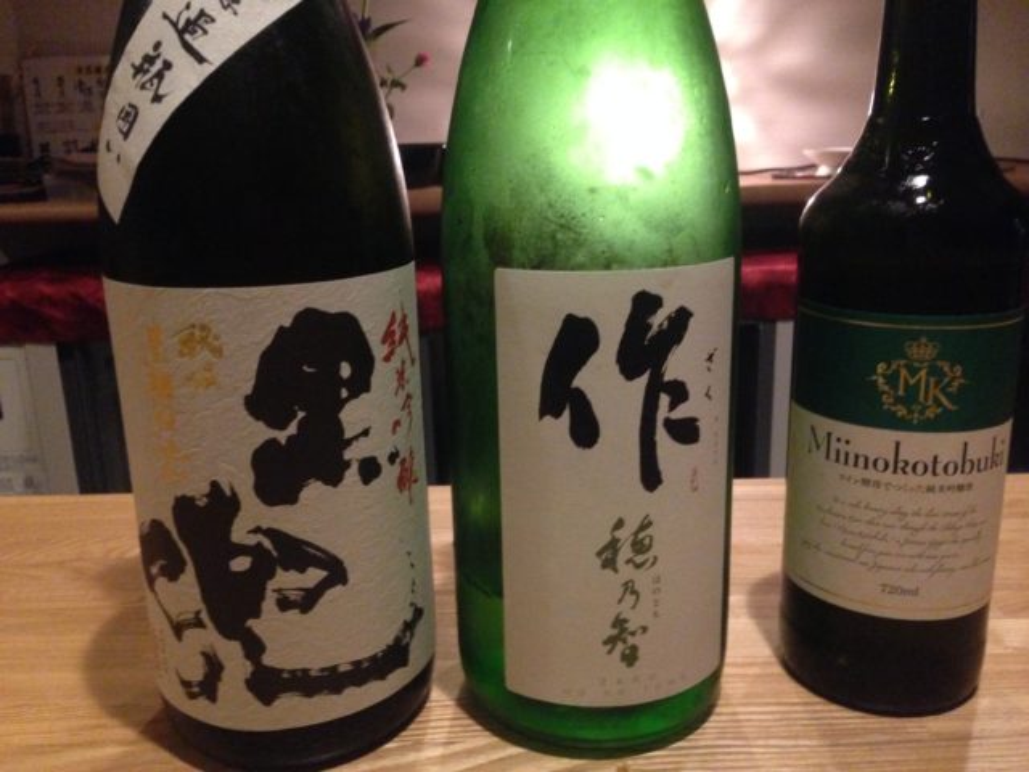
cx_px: 514
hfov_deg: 55.4
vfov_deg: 42.9
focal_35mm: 33
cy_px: 386
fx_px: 981
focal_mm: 4.12
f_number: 2.4
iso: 640
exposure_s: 1/15
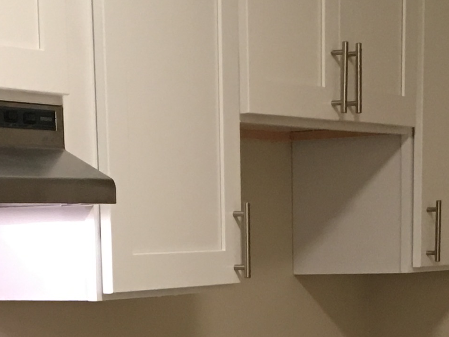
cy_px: 577
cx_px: 179
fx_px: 1595
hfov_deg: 16.0
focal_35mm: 123
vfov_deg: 11.3
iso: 64
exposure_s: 1/15
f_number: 2.2
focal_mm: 4.15
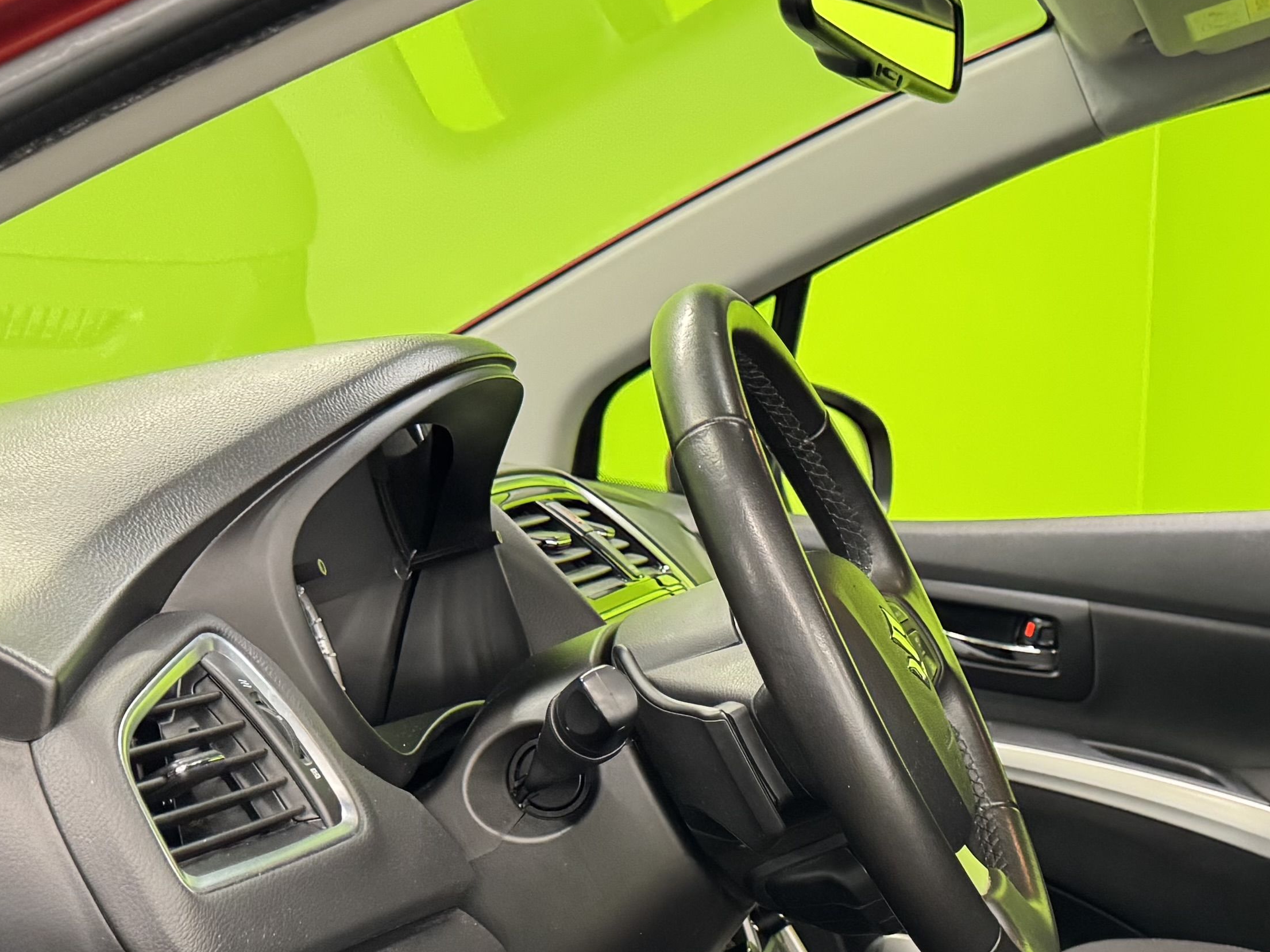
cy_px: 983
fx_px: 2275
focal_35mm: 62
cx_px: 1214
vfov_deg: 22.6
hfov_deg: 29.5
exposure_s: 1/50
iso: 500
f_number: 1.78
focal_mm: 6.76
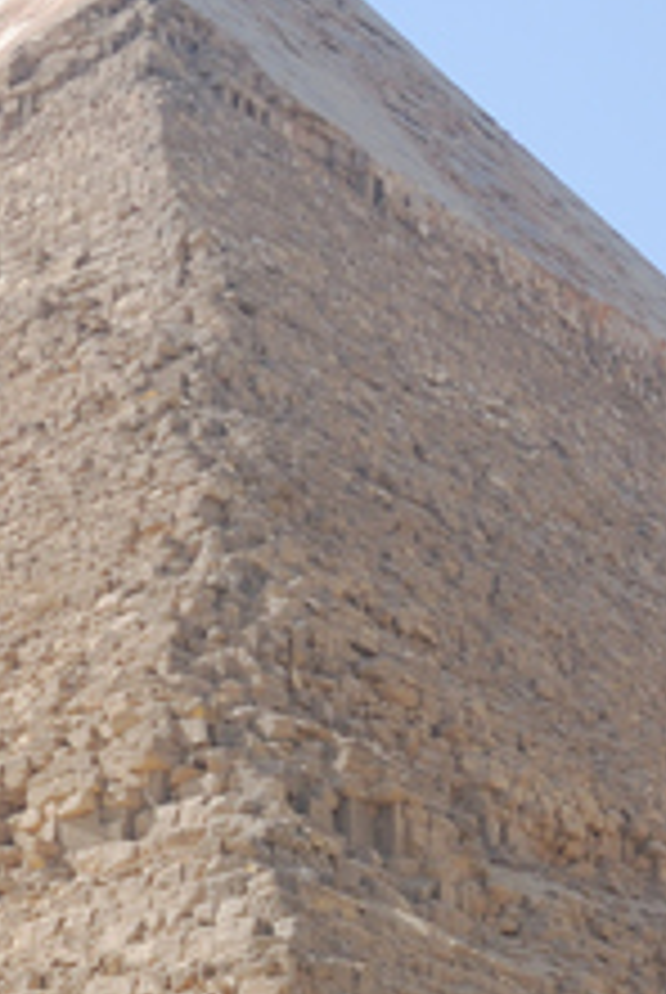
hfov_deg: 9.1
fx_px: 4205
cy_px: 990
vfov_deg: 13.3
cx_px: 428
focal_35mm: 152
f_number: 7.1
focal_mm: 32
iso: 100
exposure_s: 1/200
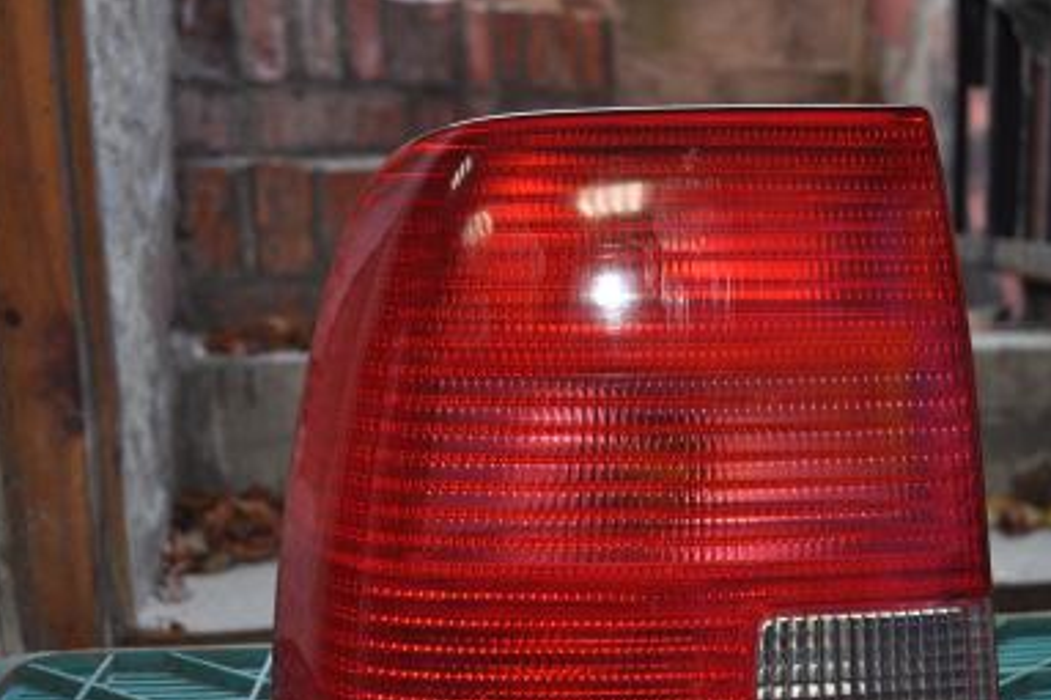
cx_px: 604
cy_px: 447
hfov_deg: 45.3
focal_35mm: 43
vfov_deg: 31.0
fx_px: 1255
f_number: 4
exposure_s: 1/60
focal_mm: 22
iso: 500
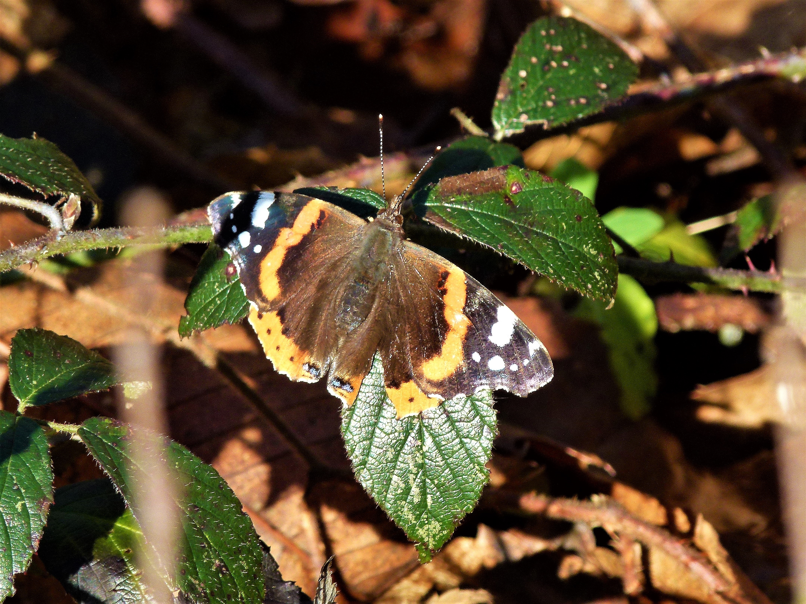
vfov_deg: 1.9
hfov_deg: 2.5
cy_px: 302
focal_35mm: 799
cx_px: 403
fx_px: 18604
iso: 100
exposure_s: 1/200
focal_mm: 108
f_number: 5.2
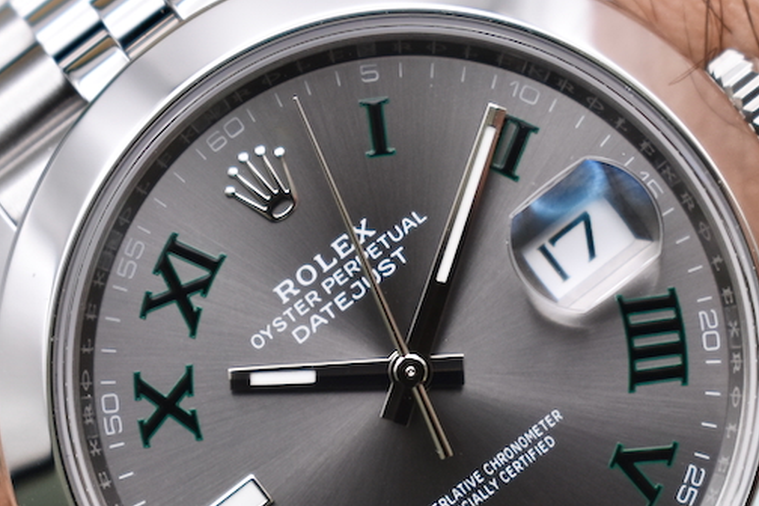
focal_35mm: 183
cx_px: 411
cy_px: 367
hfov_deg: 11.2
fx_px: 3858
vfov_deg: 7.5
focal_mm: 48
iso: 560
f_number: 5.6
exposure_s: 1/125
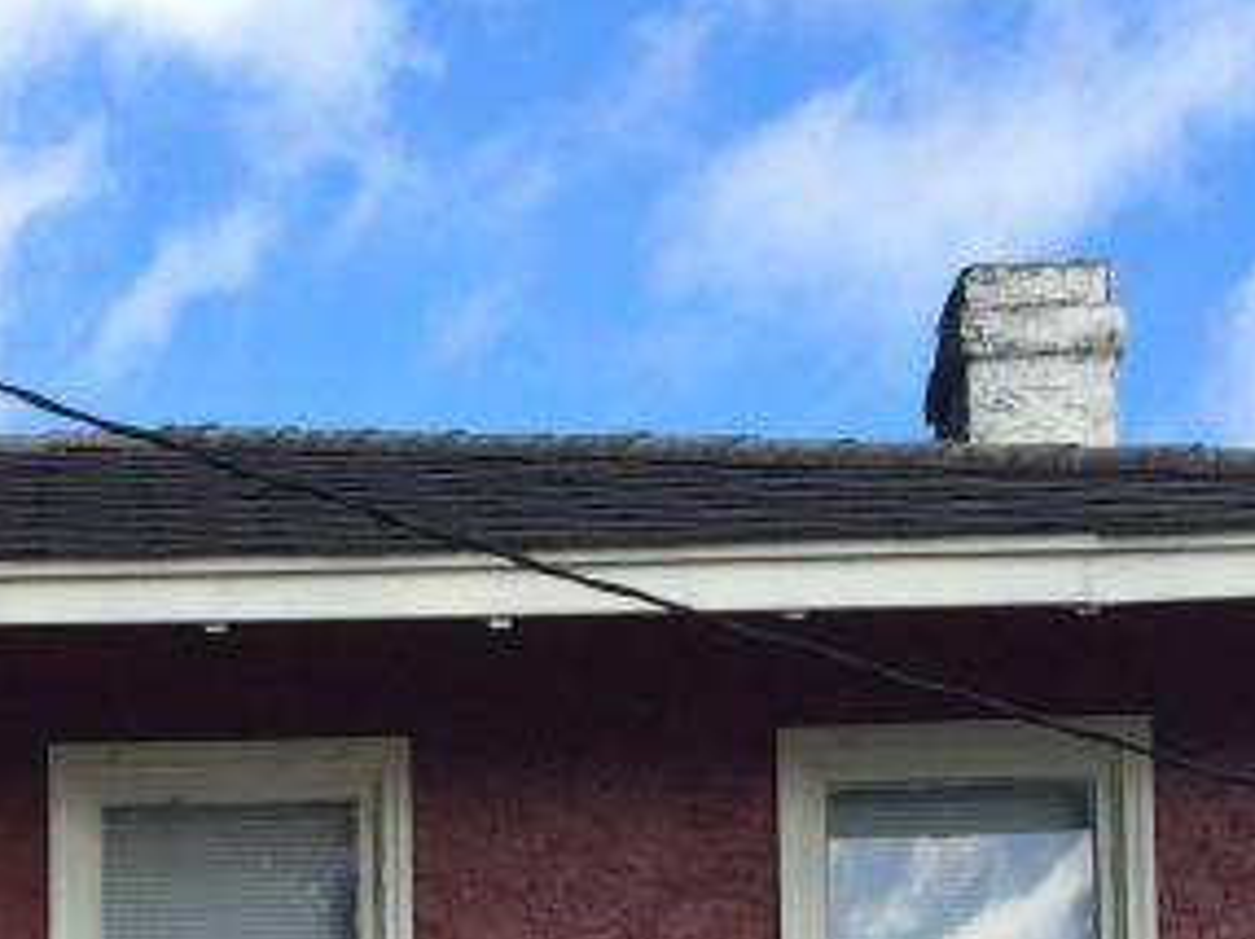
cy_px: 1676
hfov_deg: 18.2
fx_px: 3767
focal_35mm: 104
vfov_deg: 12.9
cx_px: -110
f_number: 2.2
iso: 32
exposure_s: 1/774
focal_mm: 4.15
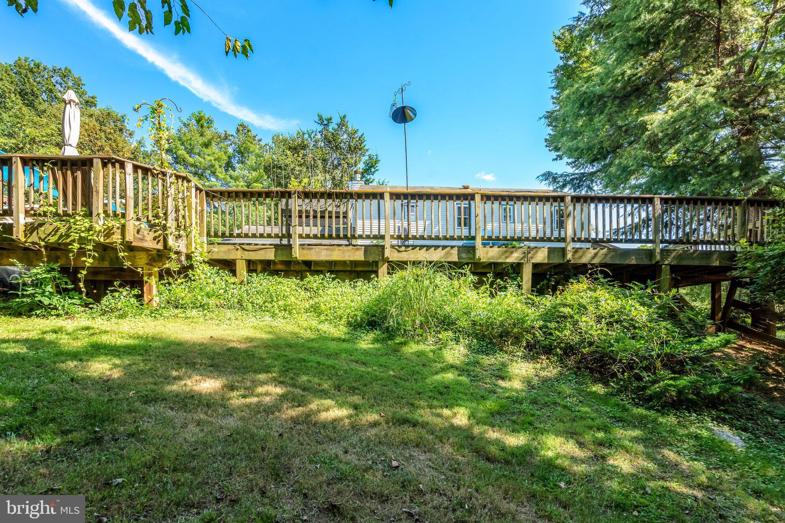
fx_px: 349
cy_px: 262
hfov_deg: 96.7
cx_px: 392
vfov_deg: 73.7
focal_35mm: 16
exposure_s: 1/500
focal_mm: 16
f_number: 8
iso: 1250
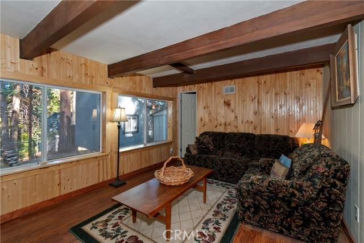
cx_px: 182
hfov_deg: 100.4
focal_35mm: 15
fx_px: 152
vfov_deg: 77.4
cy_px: 122
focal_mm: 10
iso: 400
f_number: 8
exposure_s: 1/30
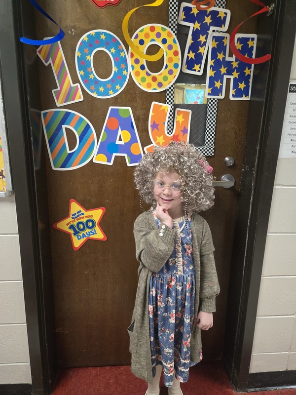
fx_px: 262
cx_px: 148
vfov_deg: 73.9
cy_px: 198
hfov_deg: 58.9
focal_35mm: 23
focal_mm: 5.4
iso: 800
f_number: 1.8
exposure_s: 1/120
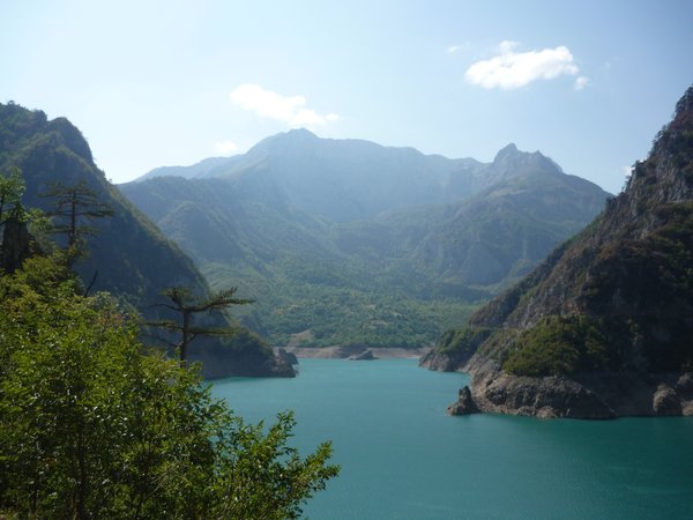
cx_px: 346
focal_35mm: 33
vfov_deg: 42.9
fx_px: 661
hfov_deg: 55.4
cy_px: 260
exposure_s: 1/250
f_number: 8
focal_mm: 5.5
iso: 100
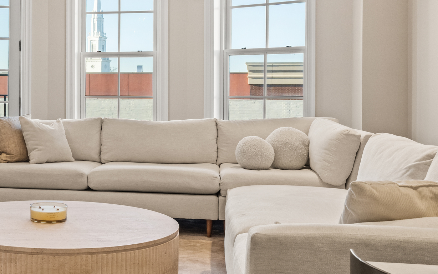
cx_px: 50
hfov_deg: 37.2
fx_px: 609
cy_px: 71
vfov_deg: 25.1
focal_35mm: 51
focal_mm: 20
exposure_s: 1/15
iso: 1250
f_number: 8
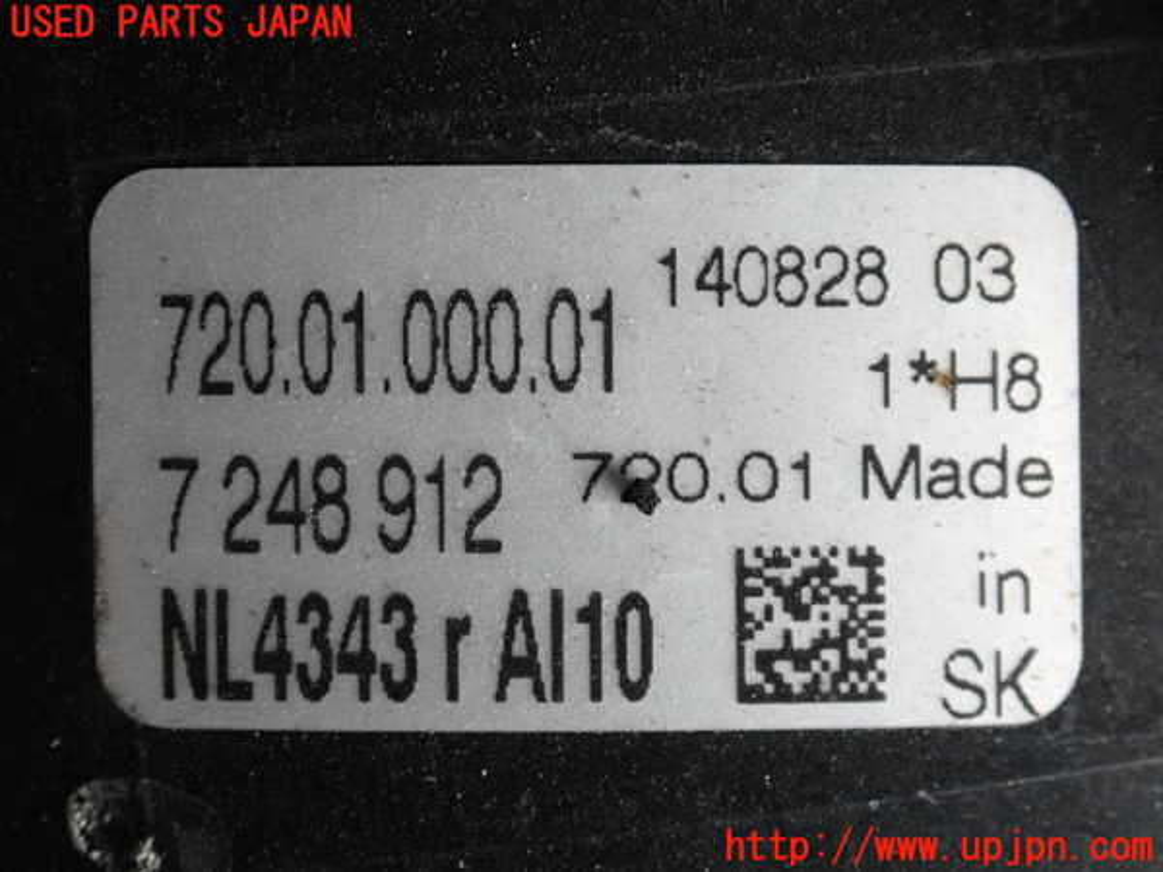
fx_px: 3360
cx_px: 582
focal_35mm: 100
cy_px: 436
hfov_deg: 19.6
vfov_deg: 14.8
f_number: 4.9
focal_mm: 18
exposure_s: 1/125
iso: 2000
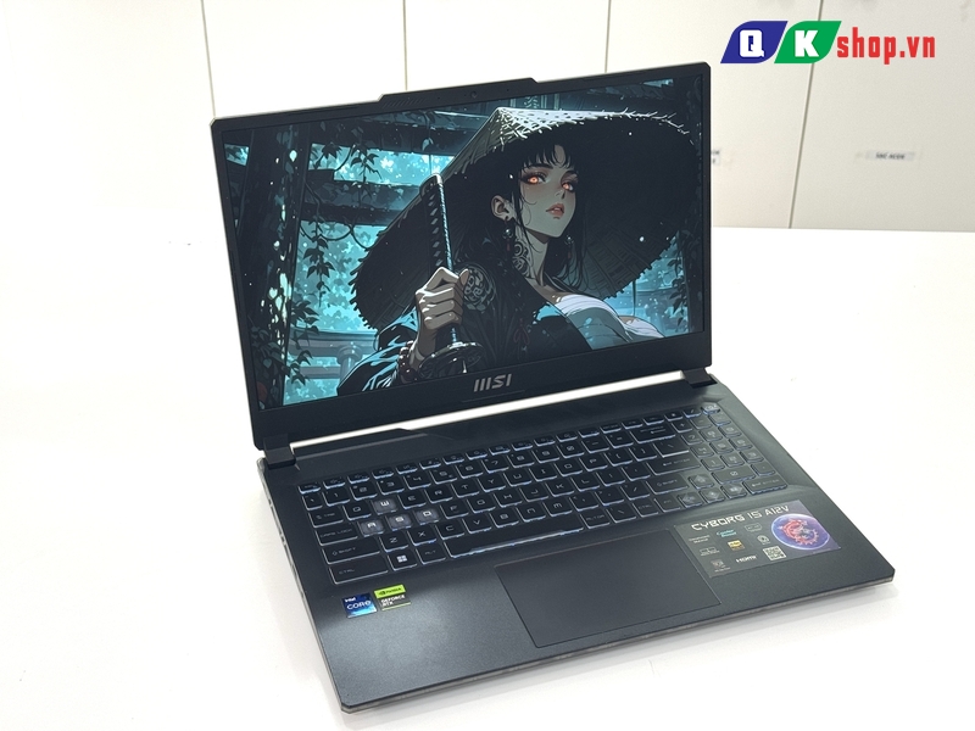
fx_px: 1352
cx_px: 488
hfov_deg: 39.7
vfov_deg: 30.3
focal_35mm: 48
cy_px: 366
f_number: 1.78
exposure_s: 1/100
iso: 64
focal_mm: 6.76
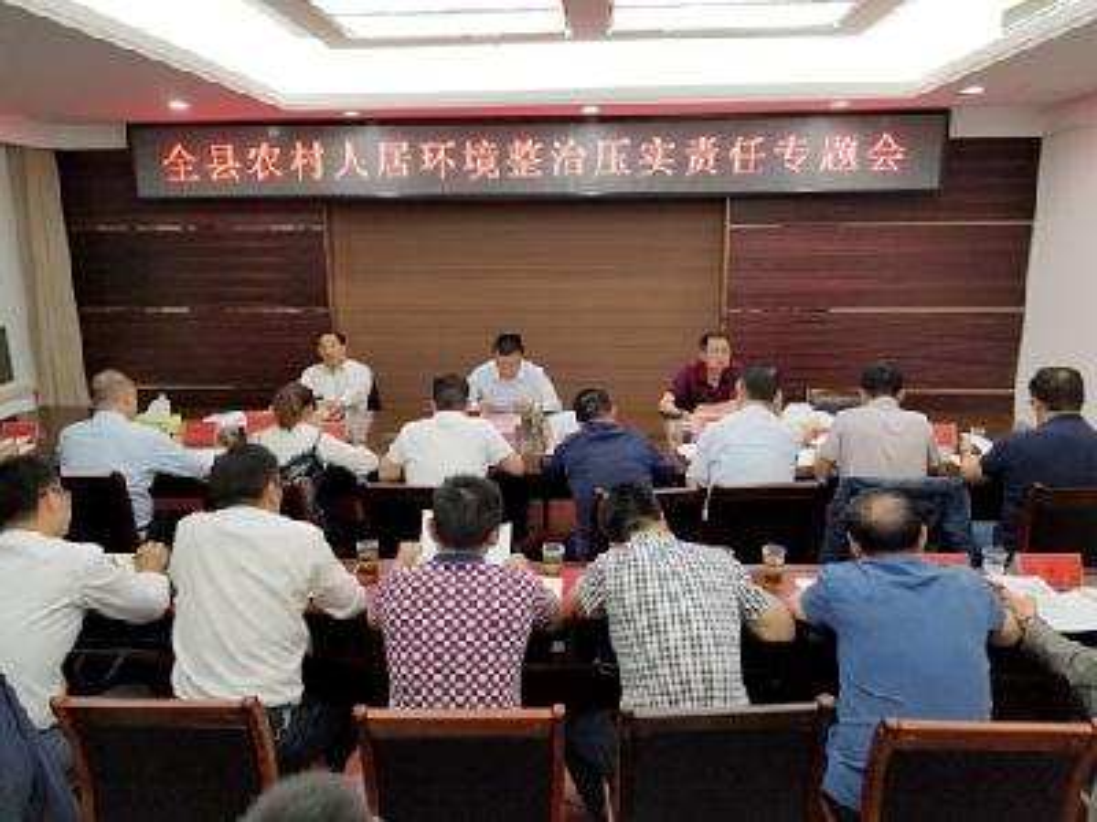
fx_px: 824
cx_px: 548
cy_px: 411
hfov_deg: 67.3
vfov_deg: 53.1
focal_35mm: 26
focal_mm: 4.25
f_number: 1.7
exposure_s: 1/50
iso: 100
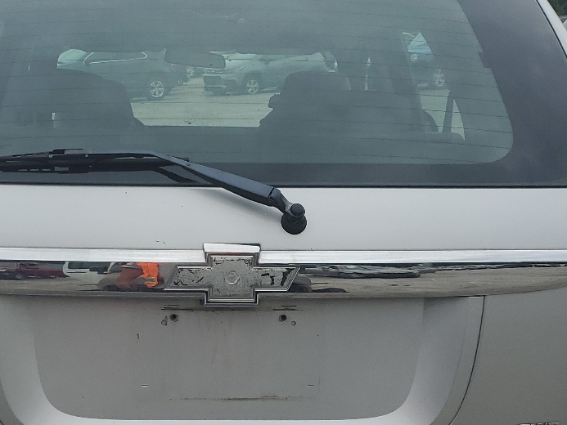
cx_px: 211
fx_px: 983
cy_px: 277
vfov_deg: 24.3
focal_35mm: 60
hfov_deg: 32.0
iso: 50
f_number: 1.5
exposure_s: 1/2500
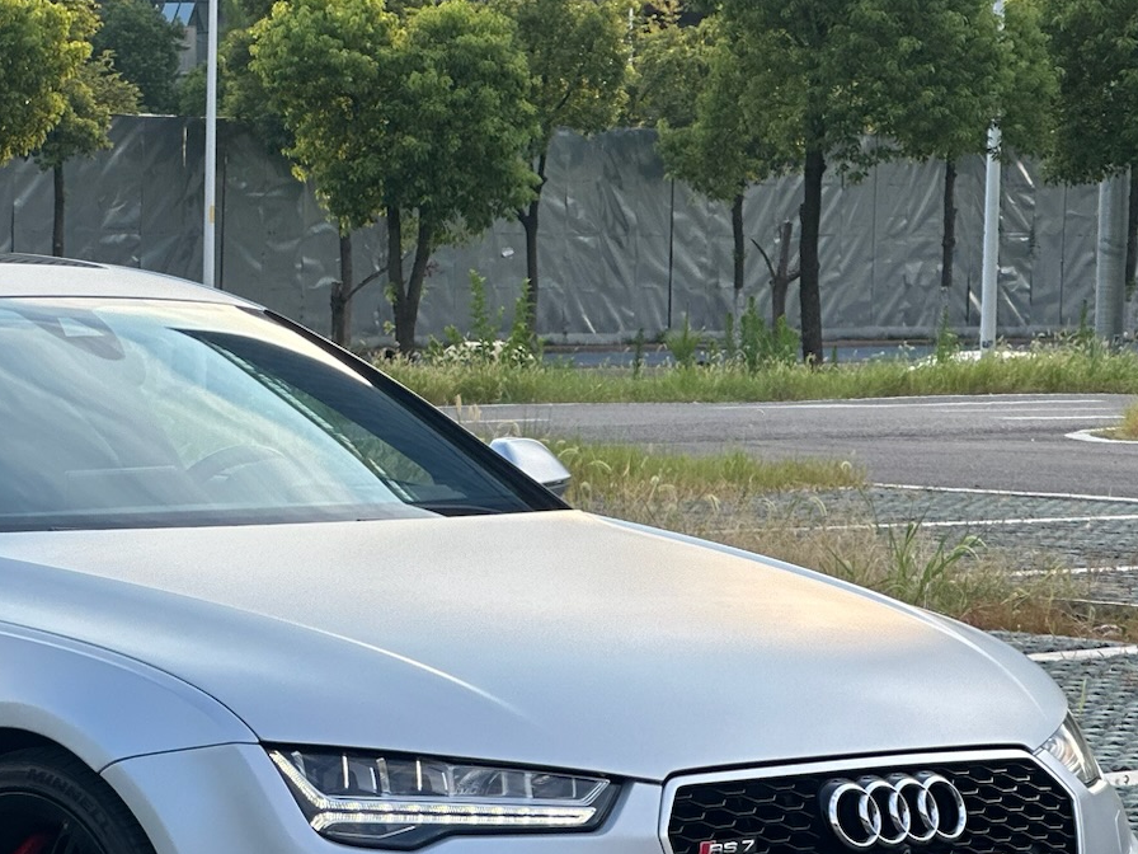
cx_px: -27
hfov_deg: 11.1
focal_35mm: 176
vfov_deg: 8.4
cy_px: 419
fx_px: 5786
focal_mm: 9
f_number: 2.8
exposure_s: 1/147
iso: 20
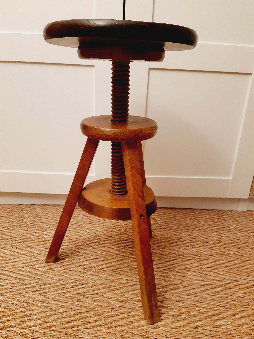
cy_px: 170
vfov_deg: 67.3
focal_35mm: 26
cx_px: 127
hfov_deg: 53.1
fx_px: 254
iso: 160
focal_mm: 3.92
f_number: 1.7
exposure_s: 1/20
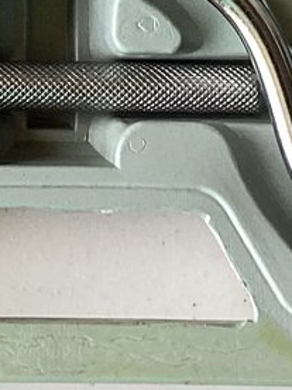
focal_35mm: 170
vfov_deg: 10.6
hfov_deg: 8.7
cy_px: -394
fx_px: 1912
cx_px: -32
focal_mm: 3.3
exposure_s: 1/120
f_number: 2.4
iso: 50
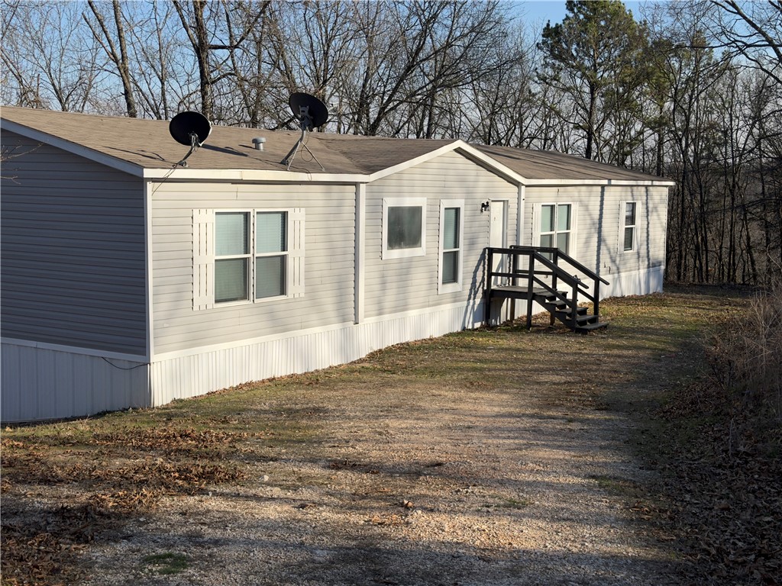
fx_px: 1084
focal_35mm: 48
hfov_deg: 39.7
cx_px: 391
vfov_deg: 30.3
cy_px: 293
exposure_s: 1/6024
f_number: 1.78
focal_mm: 6.76
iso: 64
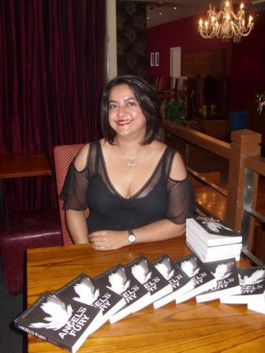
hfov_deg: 37.7
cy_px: 176
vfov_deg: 49.0
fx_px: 388
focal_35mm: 38
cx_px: 132
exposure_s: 1/30
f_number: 2.8
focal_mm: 6.3
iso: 100
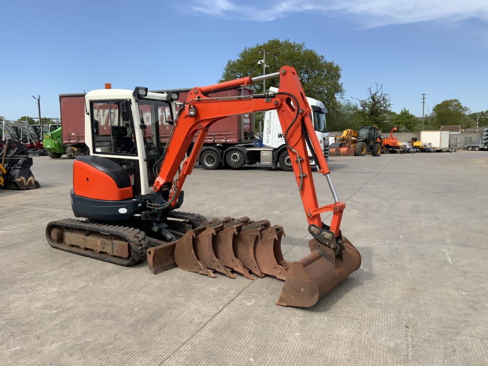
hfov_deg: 61.7
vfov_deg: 48.2
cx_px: 244
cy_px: 183
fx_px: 409
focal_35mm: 29
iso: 16
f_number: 1.8
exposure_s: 1/1848
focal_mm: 3
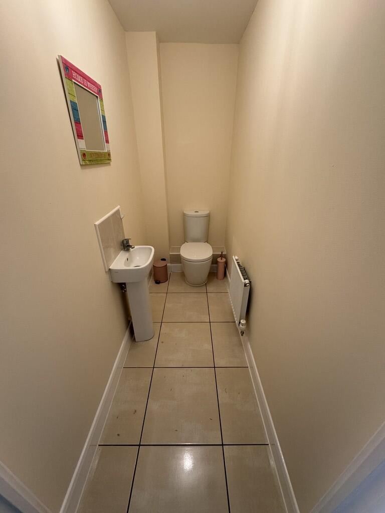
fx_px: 208
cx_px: 192
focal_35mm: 14
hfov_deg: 85.7
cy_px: 256
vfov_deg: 102.1
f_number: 2.2
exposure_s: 1/100
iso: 200
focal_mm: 2.22
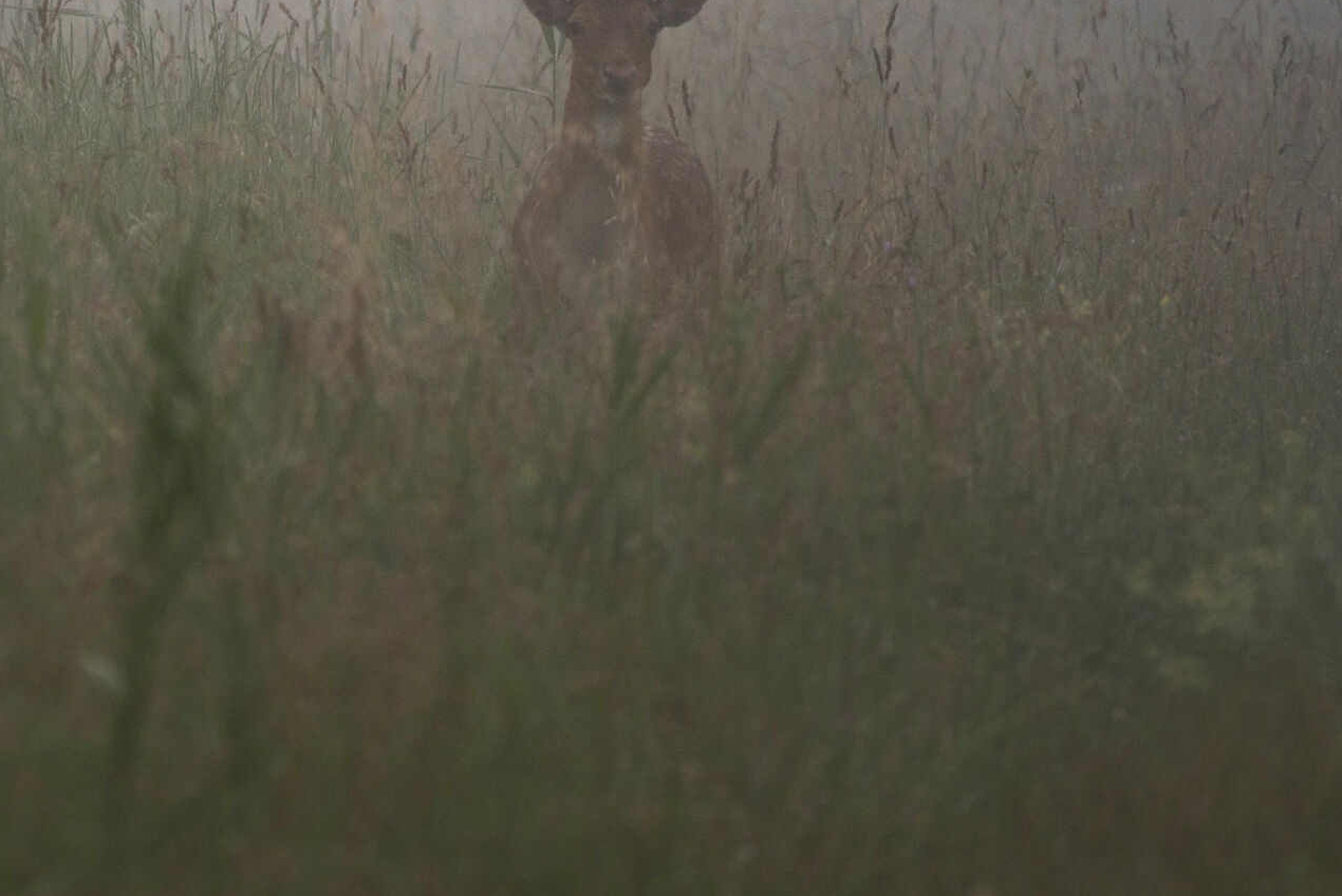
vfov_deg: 1.5
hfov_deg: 2.2
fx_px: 35242
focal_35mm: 945
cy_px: 173
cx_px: 202
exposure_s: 1/50
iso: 220
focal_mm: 500
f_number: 5.6
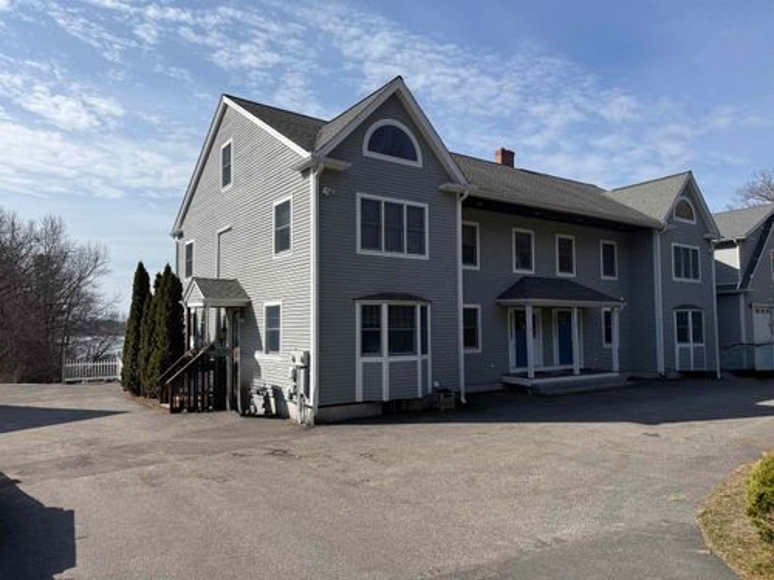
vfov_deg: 56.8
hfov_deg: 71.6
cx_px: 387
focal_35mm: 24
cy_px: 290
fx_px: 537
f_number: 1.78
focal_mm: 6.76
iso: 80
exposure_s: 1/5714
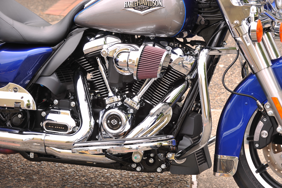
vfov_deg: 15.2
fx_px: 705
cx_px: 141
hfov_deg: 22.6
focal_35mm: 90
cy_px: 94
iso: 100
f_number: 7.1
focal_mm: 90
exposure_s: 1/60
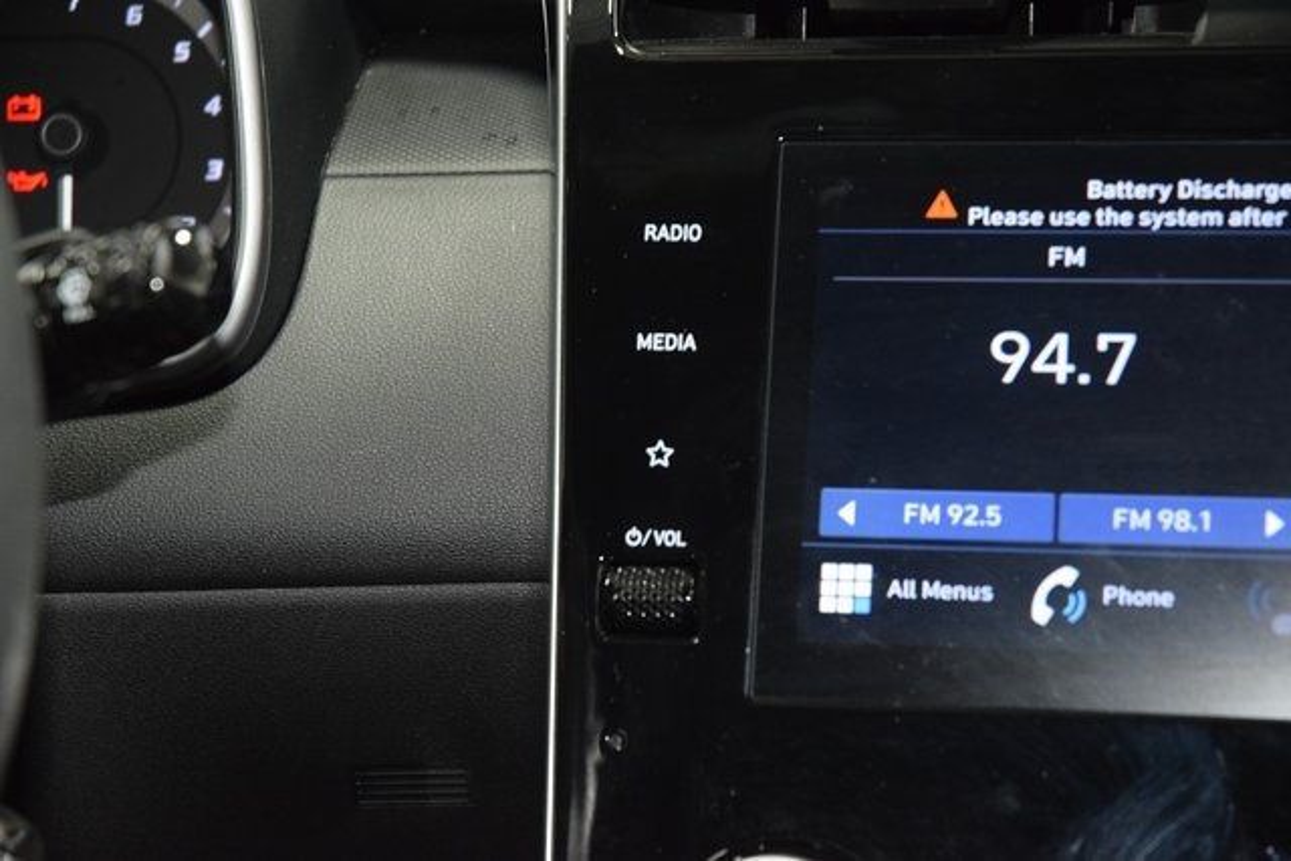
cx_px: 646
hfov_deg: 19.5
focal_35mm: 105
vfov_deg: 13.0
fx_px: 3766
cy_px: 430
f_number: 4.5
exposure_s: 1/40
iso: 2500
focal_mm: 70
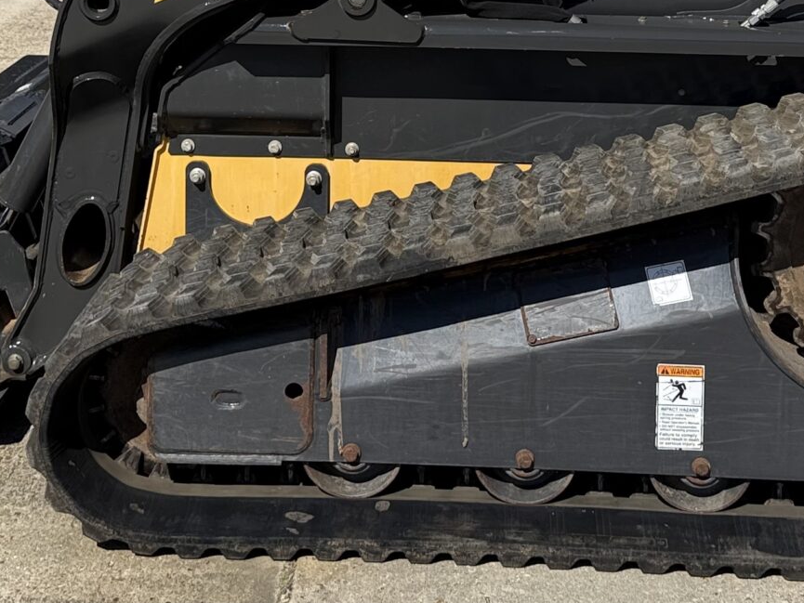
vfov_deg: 19.8
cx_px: 416
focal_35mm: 71
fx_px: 1649
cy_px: -73
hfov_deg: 27.4
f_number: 1.78
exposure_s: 1/6173
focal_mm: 6.76
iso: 80
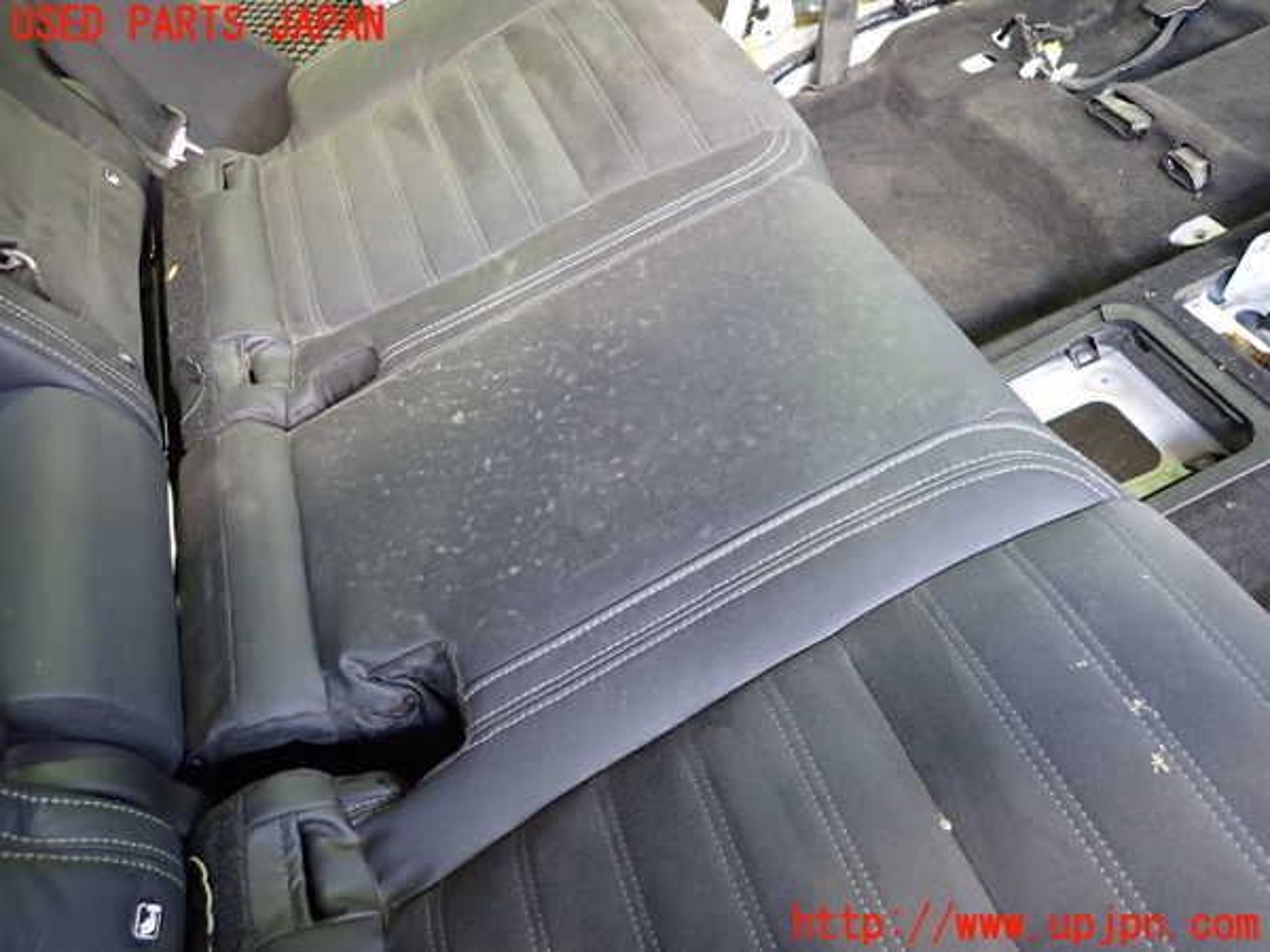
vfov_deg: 54.9
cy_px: 476
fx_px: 917
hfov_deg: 69.4
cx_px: 635
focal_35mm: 25
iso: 400
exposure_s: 1/30
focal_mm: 4.5
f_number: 2
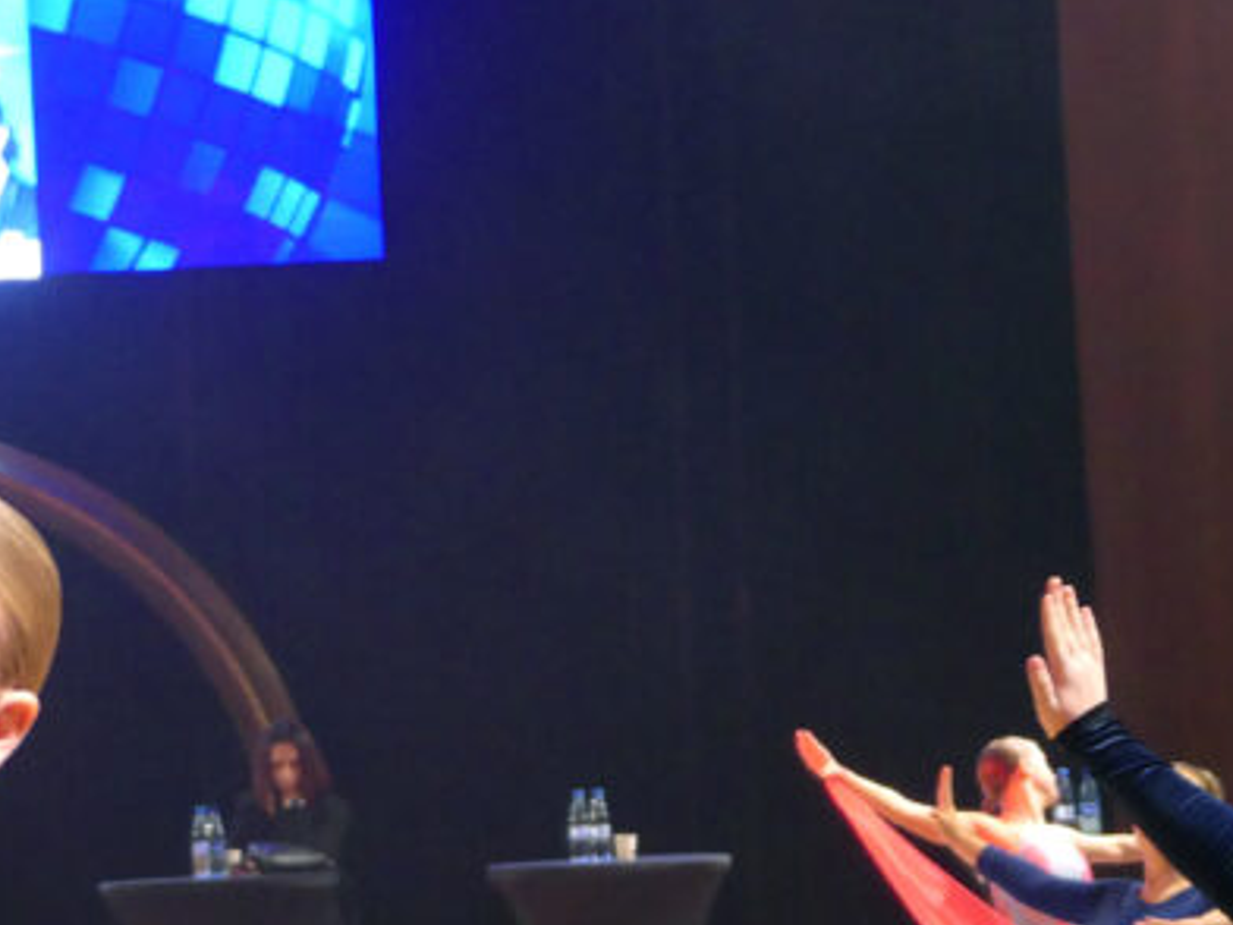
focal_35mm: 195
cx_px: 1167
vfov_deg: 7.6
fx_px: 6946
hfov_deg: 10.1
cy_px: 854
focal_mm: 18.3
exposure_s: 1/80
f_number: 2.8
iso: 800
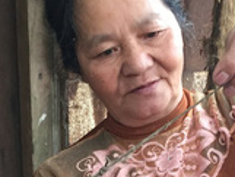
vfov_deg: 12.2
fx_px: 781
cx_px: 142
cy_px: 271
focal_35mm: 115
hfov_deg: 17.1
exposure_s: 1/33
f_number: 2.2
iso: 50
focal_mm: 4.15
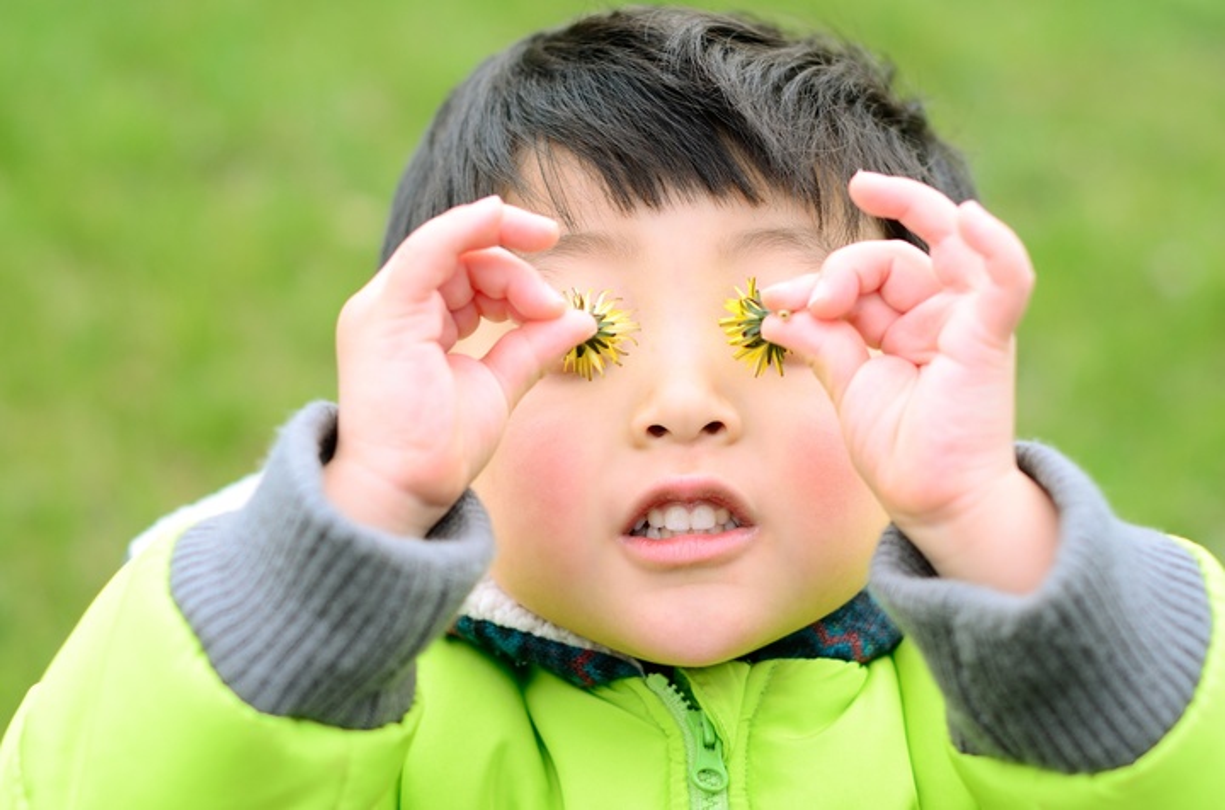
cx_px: 612
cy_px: 405
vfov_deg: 18.1
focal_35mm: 75
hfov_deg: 27.1
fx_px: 2545
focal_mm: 50
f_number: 2.5
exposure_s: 1/400
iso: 125
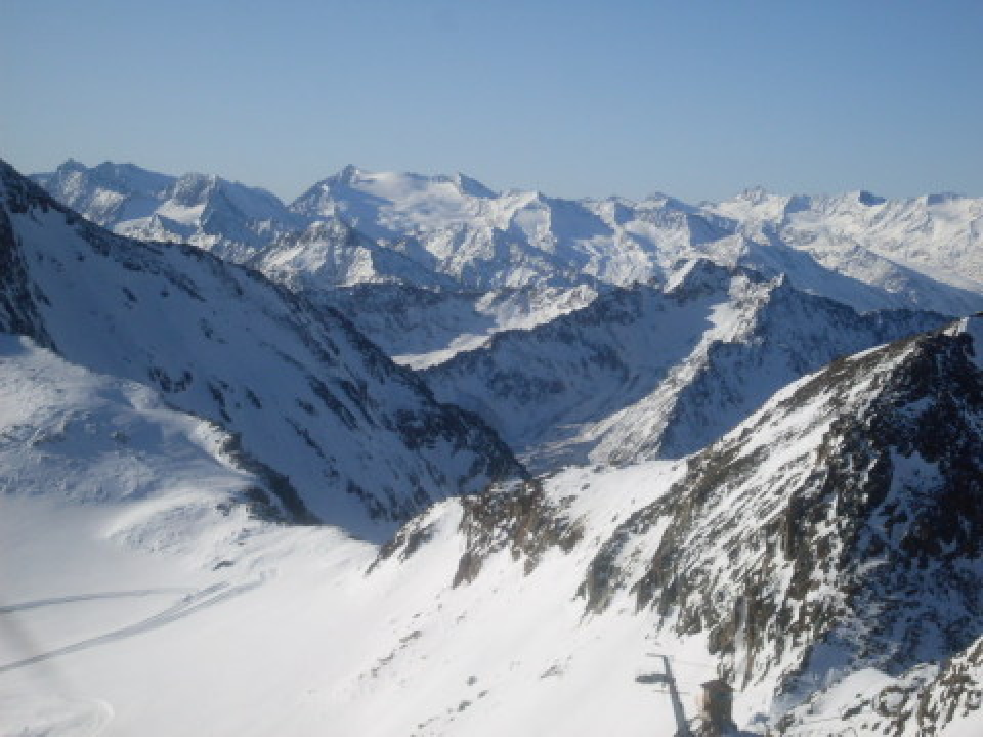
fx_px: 2613
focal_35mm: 92
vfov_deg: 16.1
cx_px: 492
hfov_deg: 21.3
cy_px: 368
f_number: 4.4
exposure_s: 1/1500
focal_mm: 15.3
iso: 80
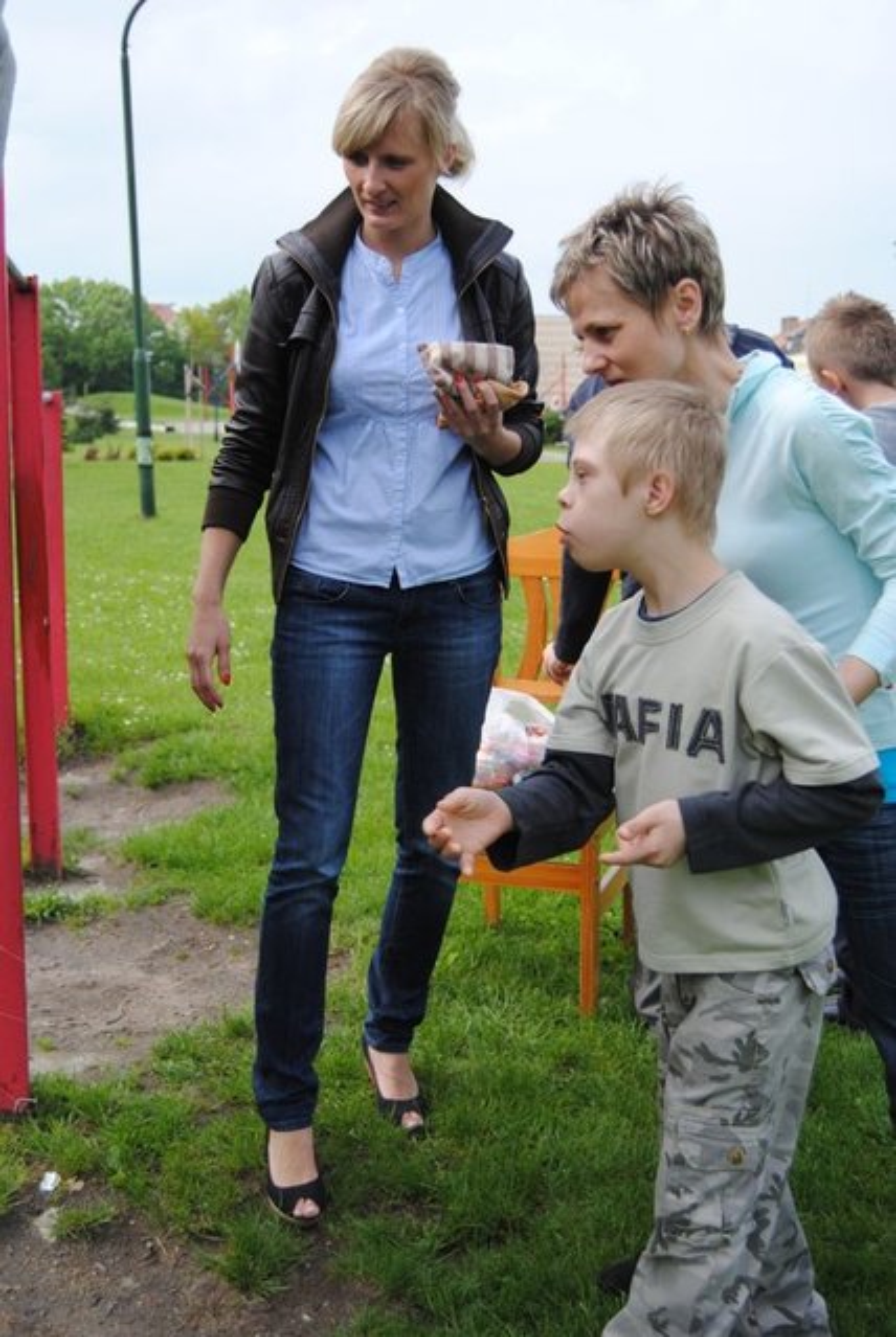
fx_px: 1674
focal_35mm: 45
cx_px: 448
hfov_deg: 30.0
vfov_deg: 43.5
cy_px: 668
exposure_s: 1/800
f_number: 4.2
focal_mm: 30
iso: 200
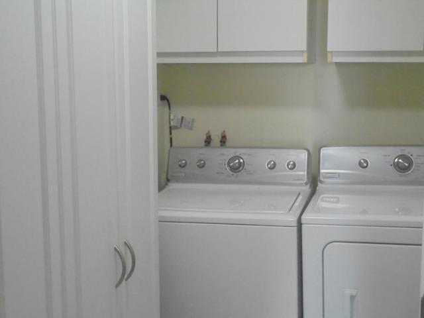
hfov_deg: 38.9
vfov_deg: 29.7
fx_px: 600
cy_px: 159
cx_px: 212
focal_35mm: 49
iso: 800
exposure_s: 1/60
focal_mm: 8.9
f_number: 4.8
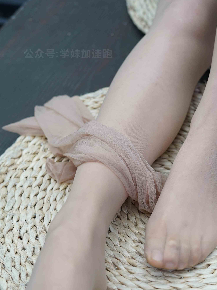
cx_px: 150
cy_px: 203
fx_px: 644
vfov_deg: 25.1
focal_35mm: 77
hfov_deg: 19.1
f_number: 4
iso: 1000
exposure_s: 1/60
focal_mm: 50
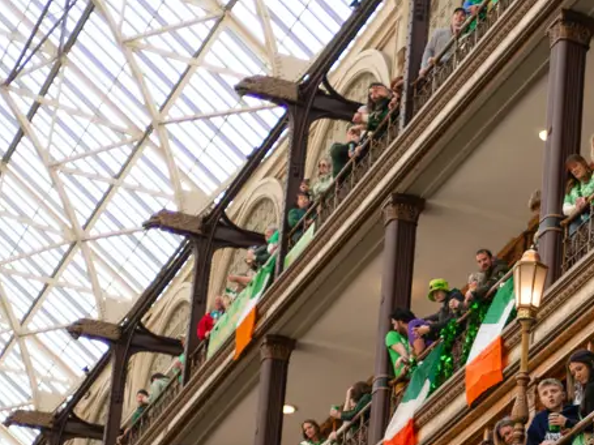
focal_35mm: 142
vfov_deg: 10.3
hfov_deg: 12.9
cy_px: 543
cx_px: 988
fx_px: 2436
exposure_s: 1/640
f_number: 1.4
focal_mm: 35
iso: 64
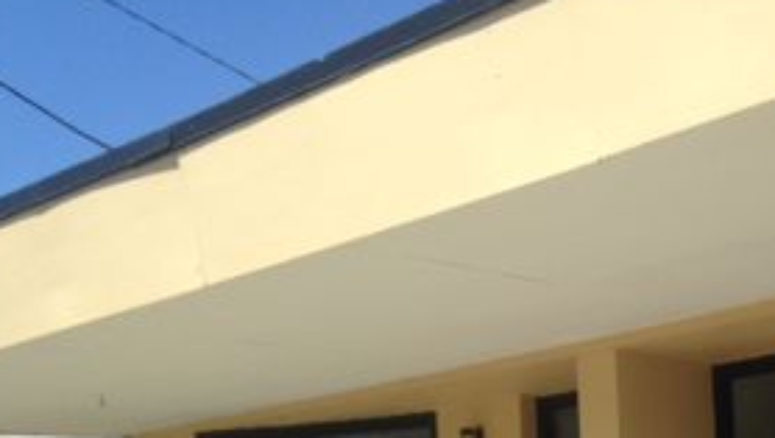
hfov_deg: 28.3
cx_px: 733
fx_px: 1460
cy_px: 499
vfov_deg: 16.5
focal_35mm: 71
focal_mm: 4.12
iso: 50
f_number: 2.4
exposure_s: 1/1391
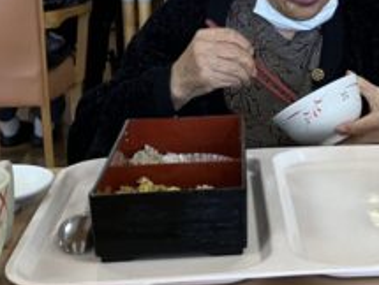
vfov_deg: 18.8
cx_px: 287
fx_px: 855
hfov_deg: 24.7
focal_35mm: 78
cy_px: 70
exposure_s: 1/60
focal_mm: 3.99
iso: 50
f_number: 1.8
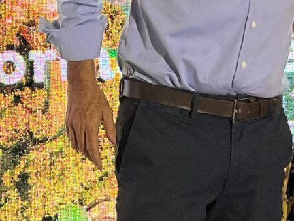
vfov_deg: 9.6
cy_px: 43
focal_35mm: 154
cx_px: 13
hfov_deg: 12.7
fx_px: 1308
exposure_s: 1/121
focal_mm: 5.7
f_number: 1.5
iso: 32
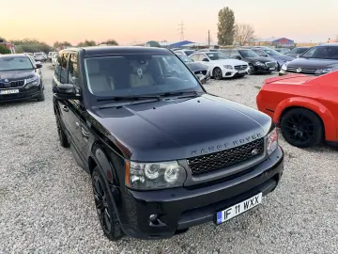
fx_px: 234
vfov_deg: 56.8
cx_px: 169
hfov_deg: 71.6
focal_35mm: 24
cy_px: 127
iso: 125
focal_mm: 6.76
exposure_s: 1/179
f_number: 1.78
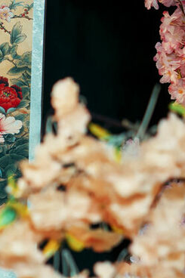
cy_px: 45
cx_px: -179
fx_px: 1651
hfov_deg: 6.2
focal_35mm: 214
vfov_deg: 9.6
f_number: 2.2
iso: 200
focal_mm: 50
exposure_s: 1/125
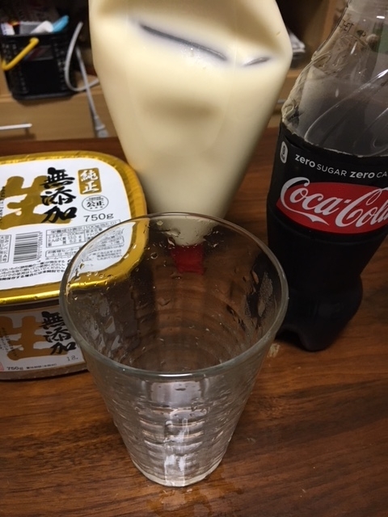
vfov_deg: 61.7
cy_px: 258
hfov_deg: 48.2
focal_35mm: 29
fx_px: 433
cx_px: 194
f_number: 2.2
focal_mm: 4.15
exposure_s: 1/30
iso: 125
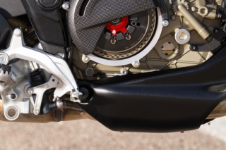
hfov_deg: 5.4
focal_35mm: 383
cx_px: 128
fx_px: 2403
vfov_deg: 3.6
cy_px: -33
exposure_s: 1/250
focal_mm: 153
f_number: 5
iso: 50
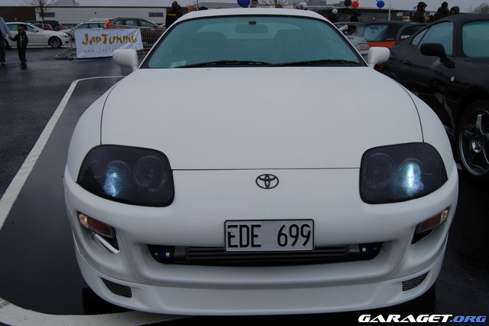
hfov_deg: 57.2
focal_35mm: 33
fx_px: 448
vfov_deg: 39.9
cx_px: 244
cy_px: 163
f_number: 9
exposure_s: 1/320
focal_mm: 22
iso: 200
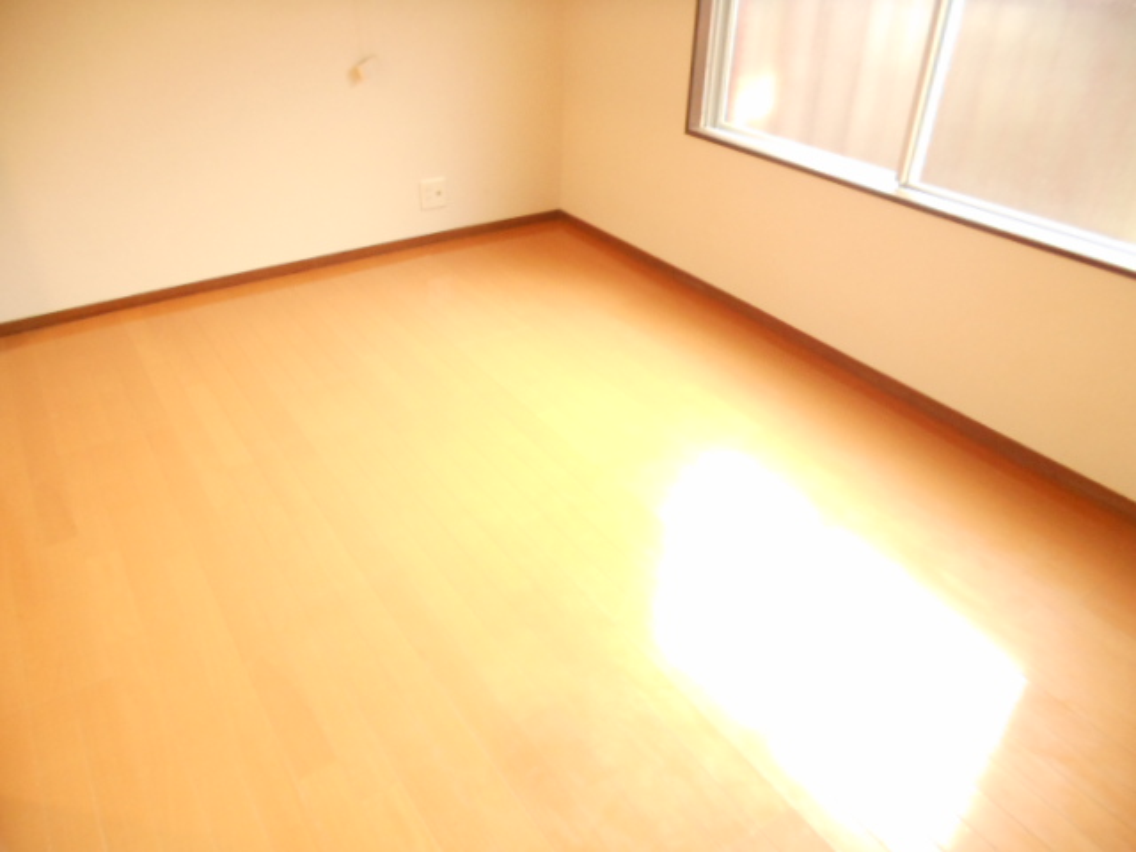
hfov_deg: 67.3
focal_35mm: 26
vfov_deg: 53.1
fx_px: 853
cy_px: 426
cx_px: 568
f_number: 3.2
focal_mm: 4.6
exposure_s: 1/8
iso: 400
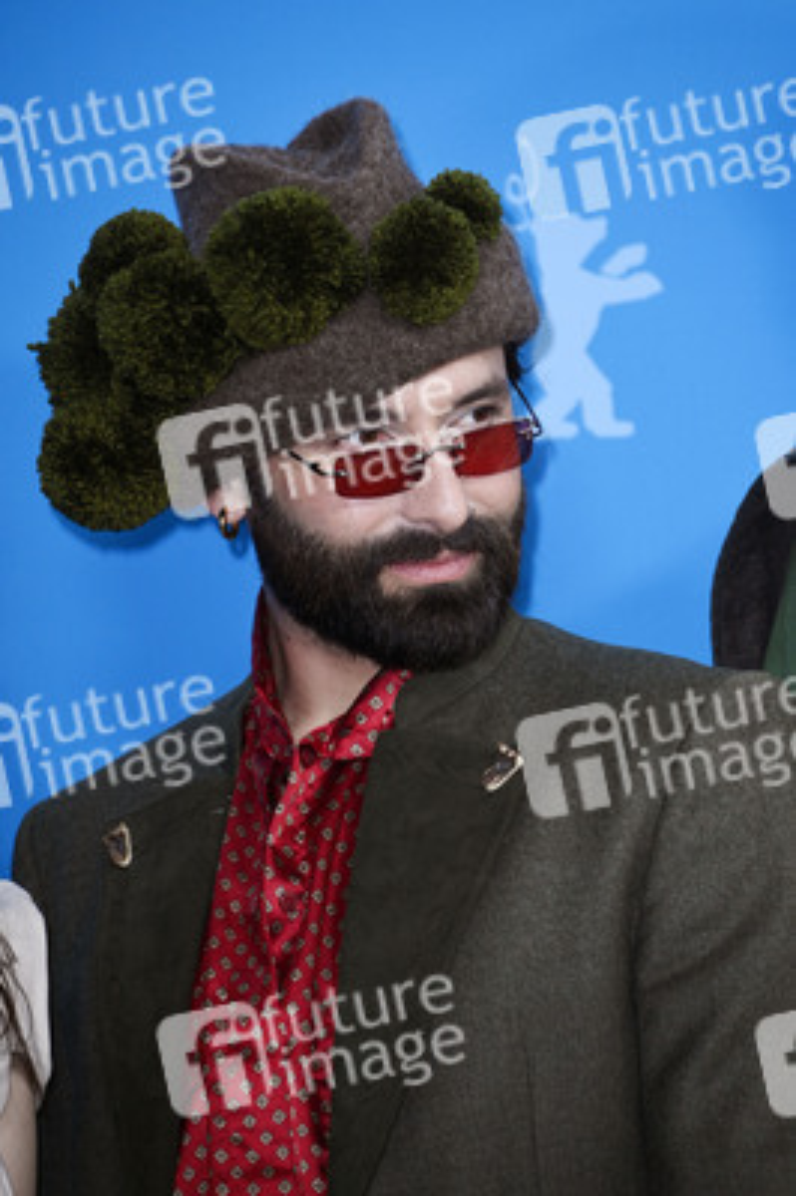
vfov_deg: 6.9
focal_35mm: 300
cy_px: 598
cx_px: 398
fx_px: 9966
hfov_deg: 4.6
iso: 1250
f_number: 5.6
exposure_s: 1/250
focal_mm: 300
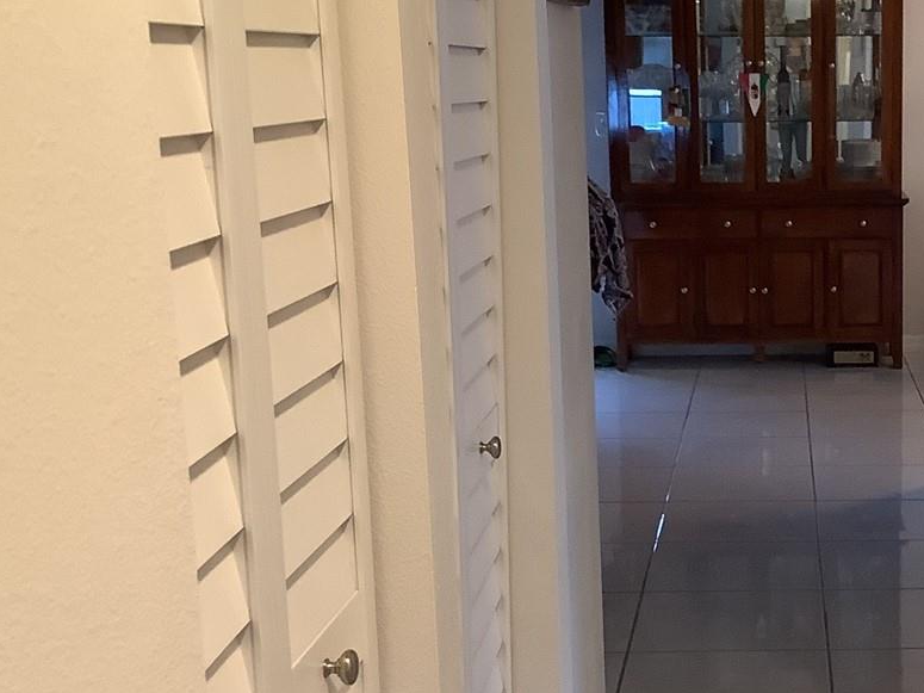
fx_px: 1708
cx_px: 835
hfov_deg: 29.0
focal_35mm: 64
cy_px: 428
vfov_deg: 22.9
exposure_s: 1/60
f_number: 2.4
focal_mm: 3.3
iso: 200
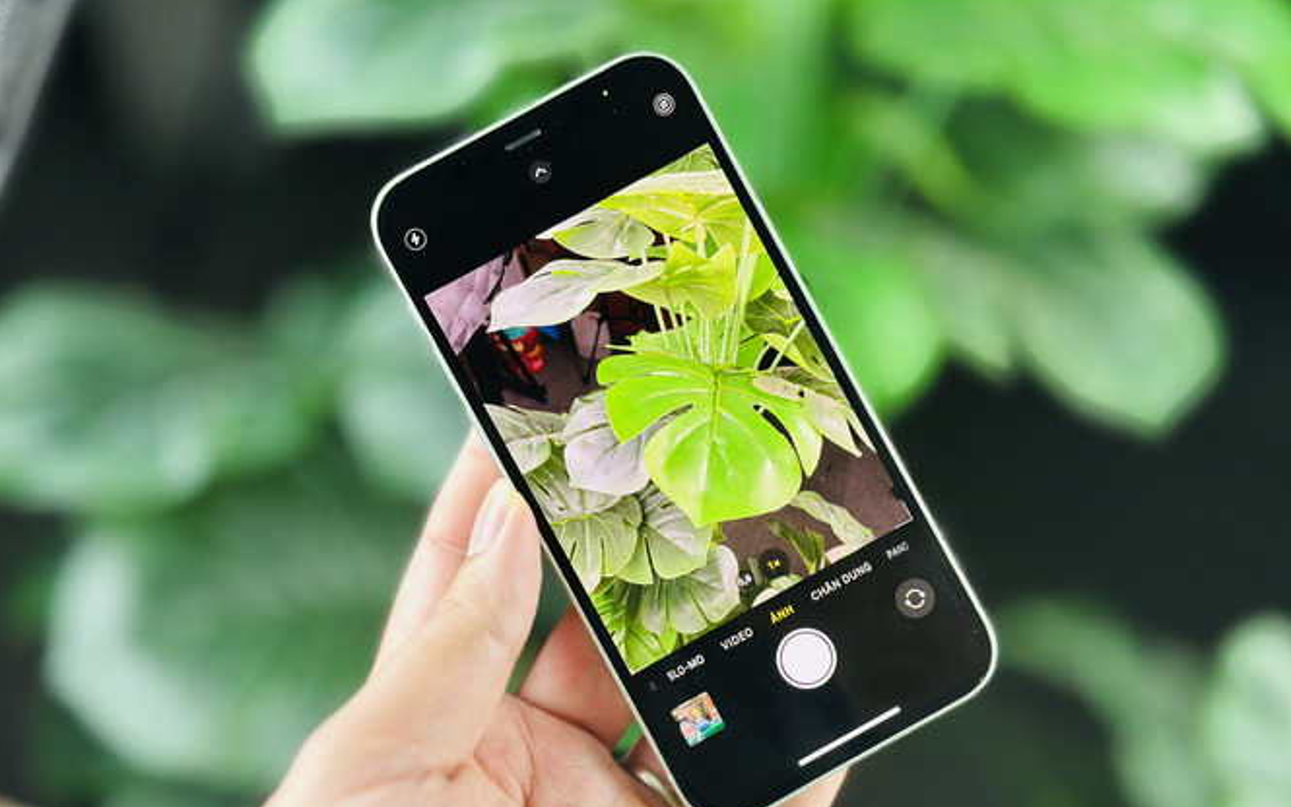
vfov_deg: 24.9
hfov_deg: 38.9
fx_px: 1830
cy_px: 411
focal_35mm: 52
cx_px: 652
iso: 125
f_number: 1.78
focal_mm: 6.86
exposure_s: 1/100
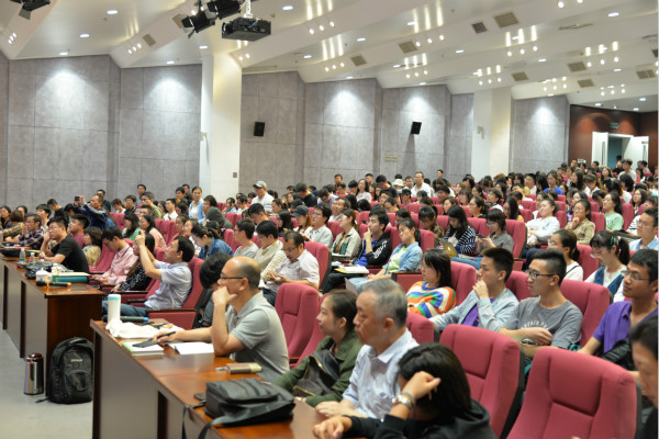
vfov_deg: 35.1
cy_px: 220
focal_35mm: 38
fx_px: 696
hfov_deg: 50.7
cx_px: 330
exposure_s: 1/15
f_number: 4
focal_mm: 38
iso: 320
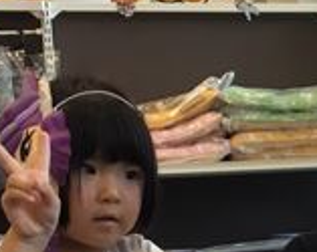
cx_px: 384
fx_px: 1086
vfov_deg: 13.0
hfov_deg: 15.9
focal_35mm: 116
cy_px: 284
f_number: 2.4
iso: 25
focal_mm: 3.3
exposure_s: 1/40
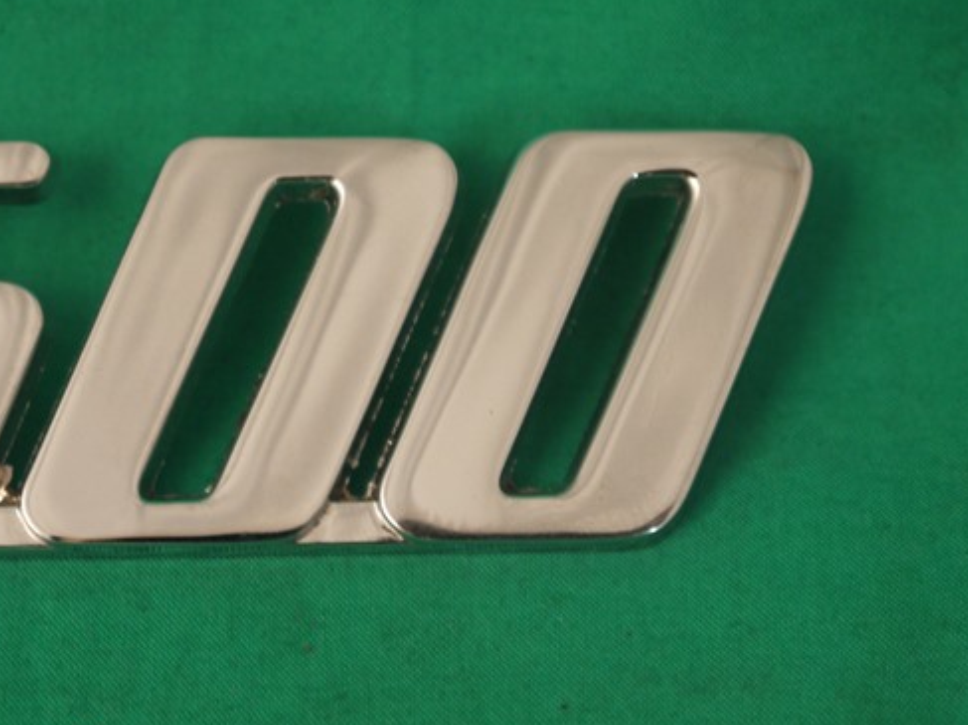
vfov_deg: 11.3
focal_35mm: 131
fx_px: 3662
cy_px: 294
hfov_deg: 15.0
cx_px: 254
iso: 400
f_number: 5.6
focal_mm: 42
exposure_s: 1/50
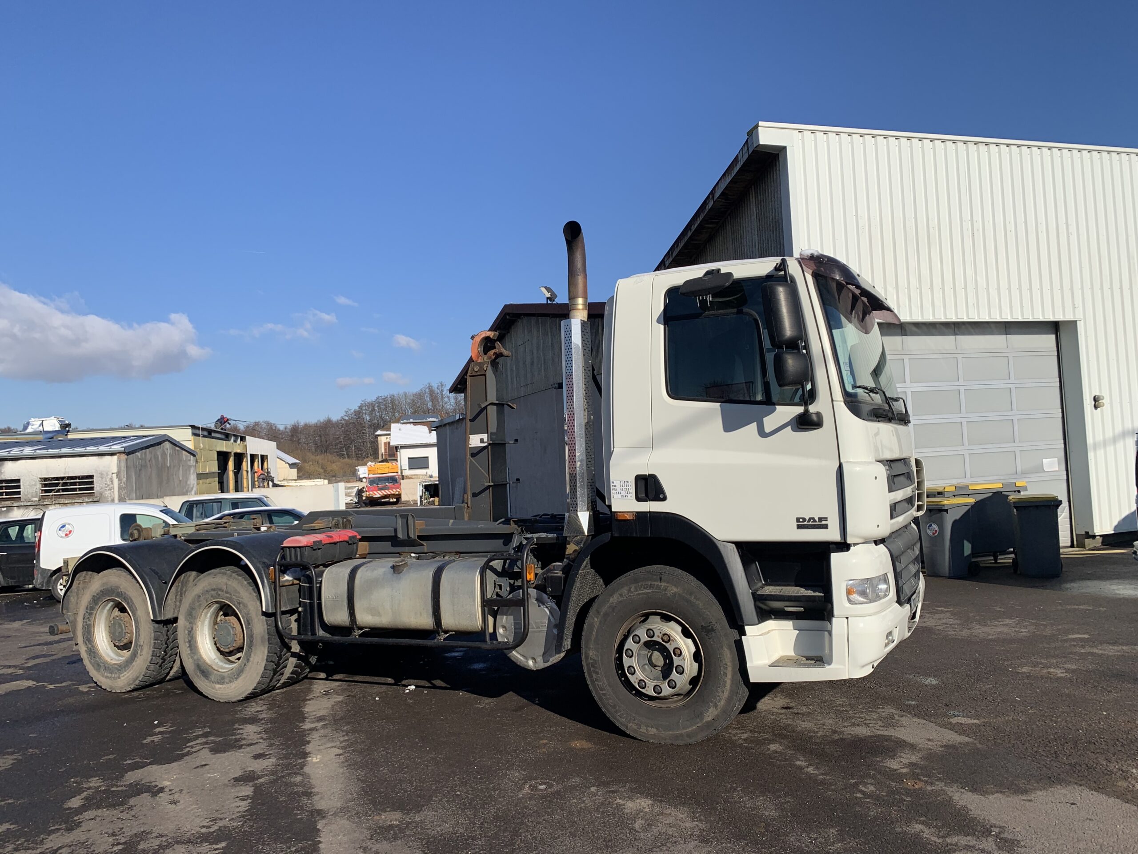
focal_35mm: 26
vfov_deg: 53.1
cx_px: 569
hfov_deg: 67.3
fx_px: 855
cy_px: 427
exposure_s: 1/3937
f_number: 1.8
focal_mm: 4.25
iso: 25
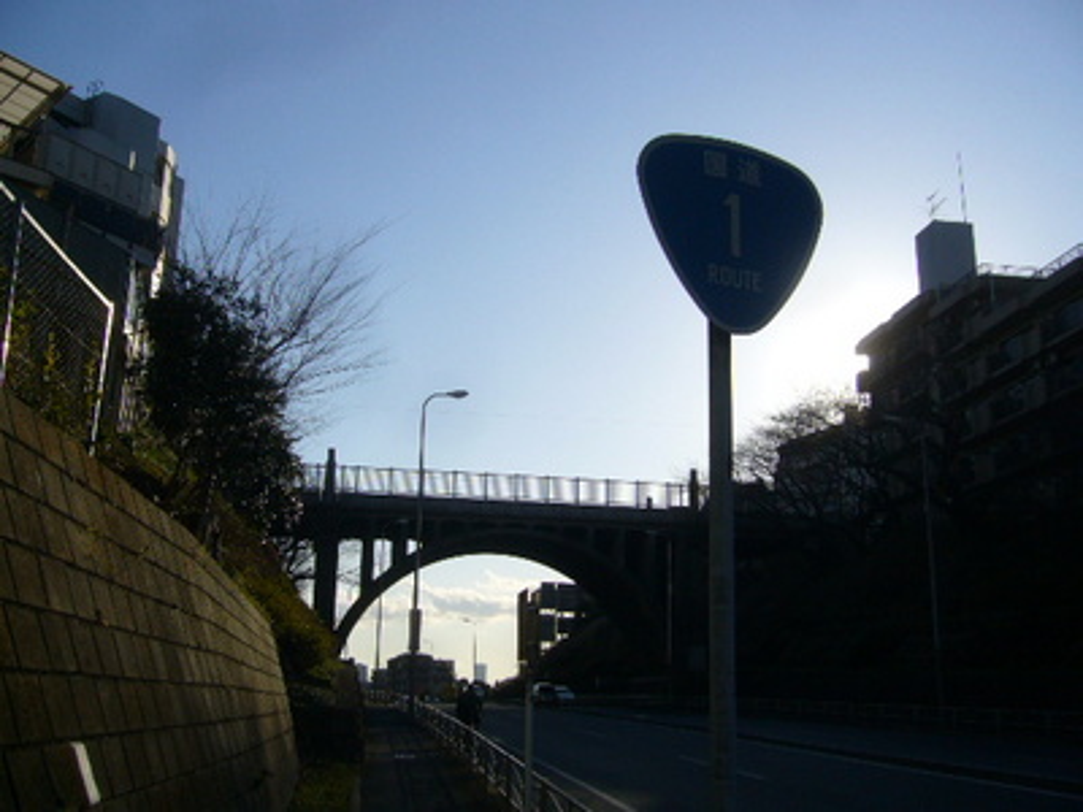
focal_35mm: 35
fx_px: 1095
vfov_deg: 40.7
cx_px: 542
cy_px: 406
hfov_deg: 52.6
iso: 80
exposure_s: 1/1000
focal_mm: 5.8
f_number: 5.6
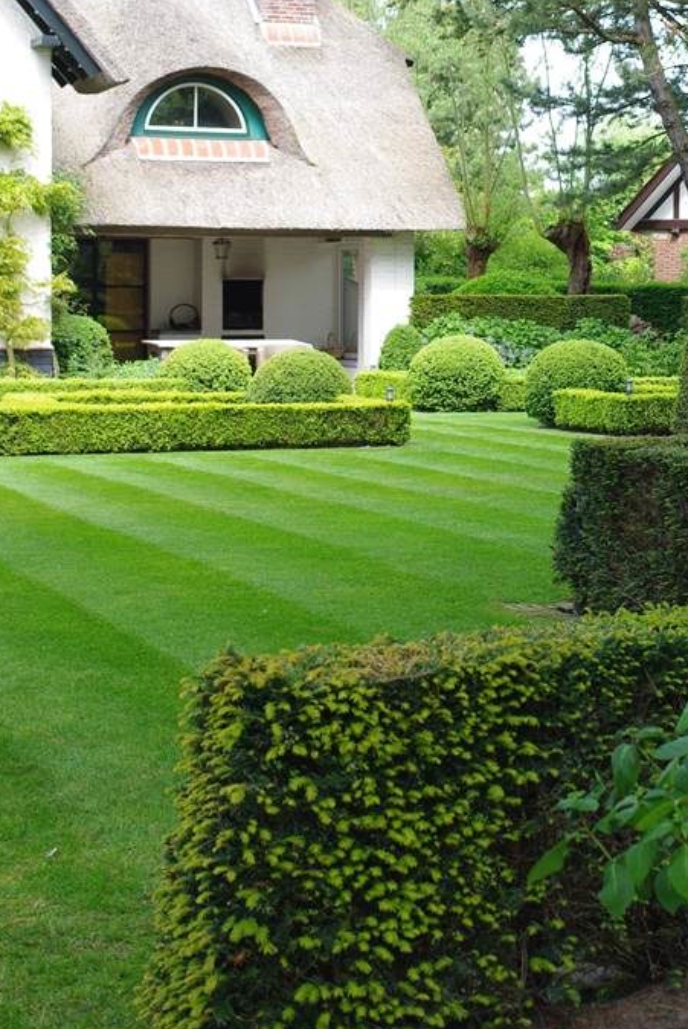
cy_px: 304
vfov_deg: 25.4
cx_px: 487
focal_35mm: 79
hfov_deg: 17.3
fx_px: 2259
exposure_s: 1/125
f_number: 4
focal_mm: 35
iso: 100
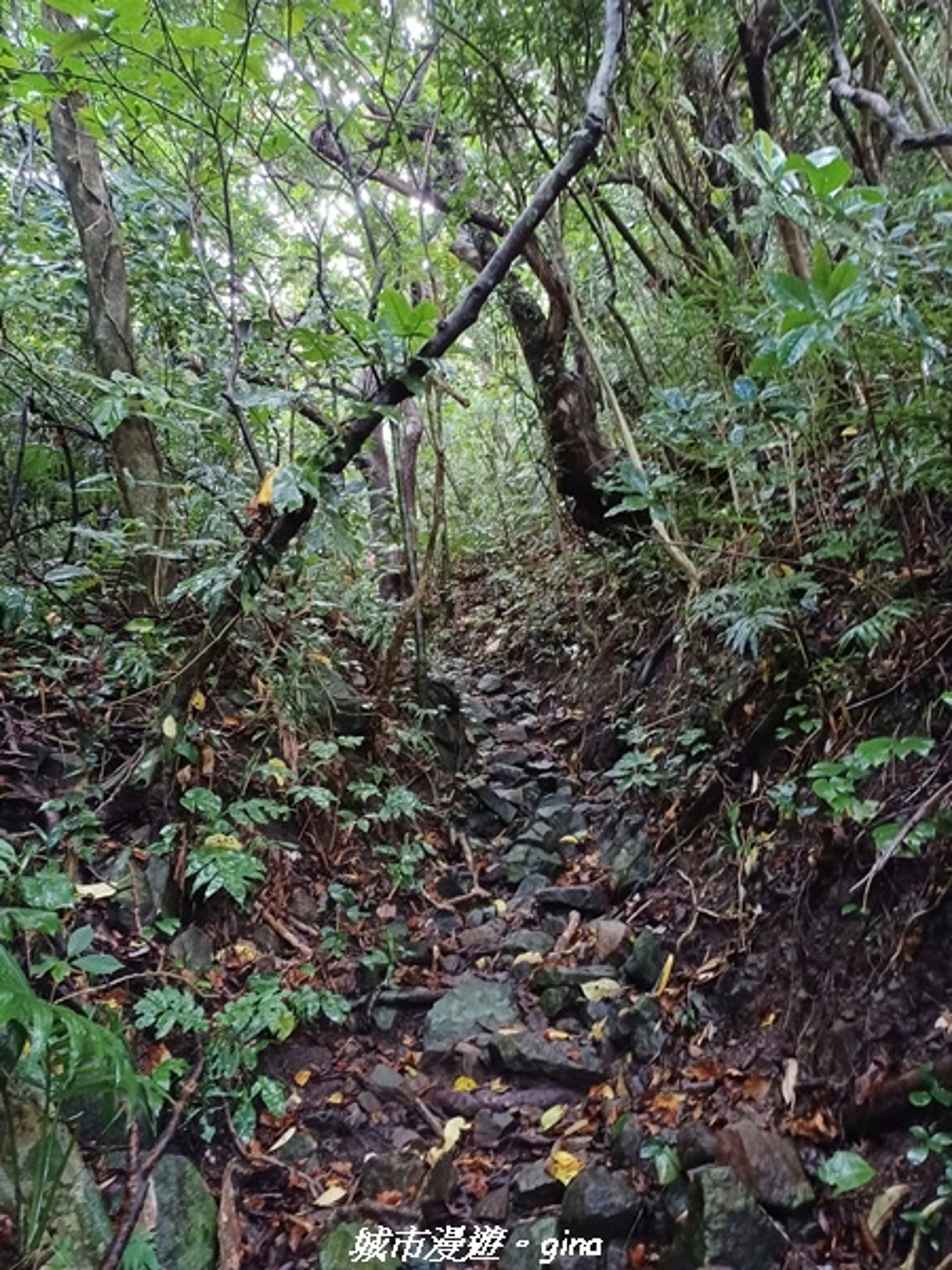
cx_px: 476
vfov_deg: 69.4
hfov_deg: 54.9
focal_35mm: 25
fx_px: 917
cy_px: 635
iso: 800
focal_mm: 4.6
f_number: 1.8
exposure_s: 1/20
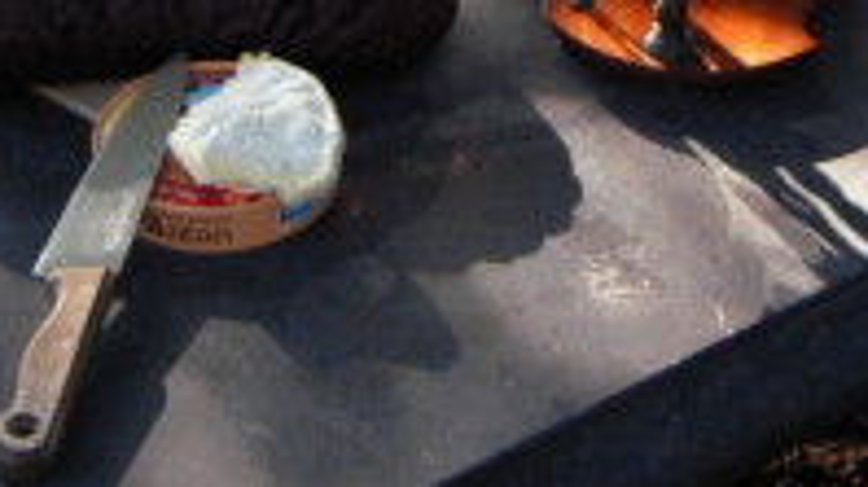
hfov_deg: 19.8
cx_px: 416
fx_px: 2484
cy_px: -79
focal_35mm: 108
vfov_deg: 11.0
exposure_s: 1/62.5
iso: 79
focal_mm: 8.1
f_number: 3.5
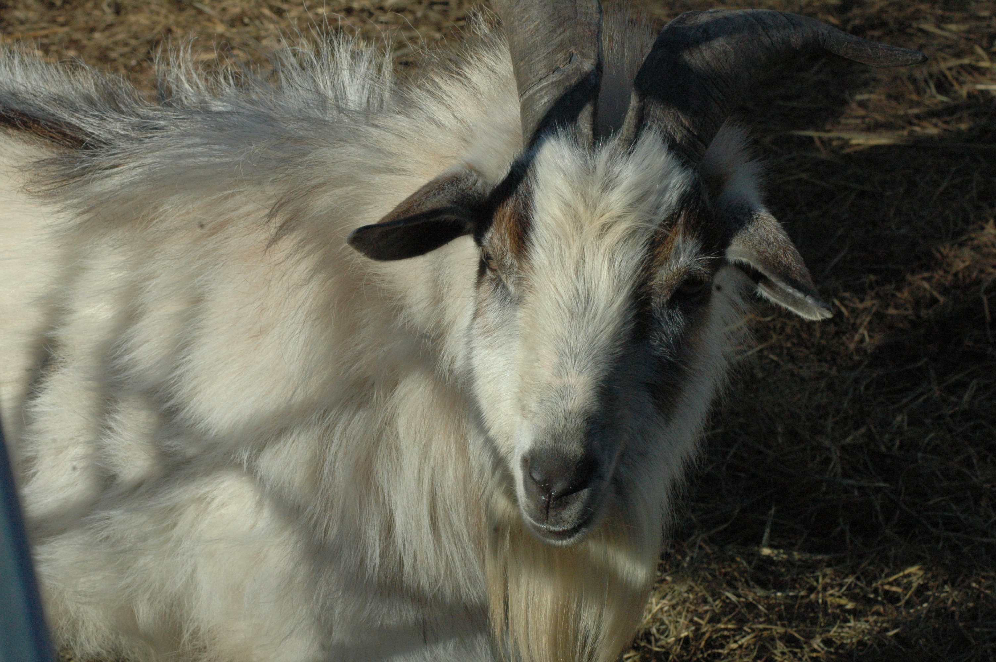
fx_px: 2902
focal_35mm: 105
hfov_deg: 19.5
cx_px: 498
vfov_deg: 13.0
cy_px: 331
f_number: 14
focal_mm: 70
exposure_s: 1/800
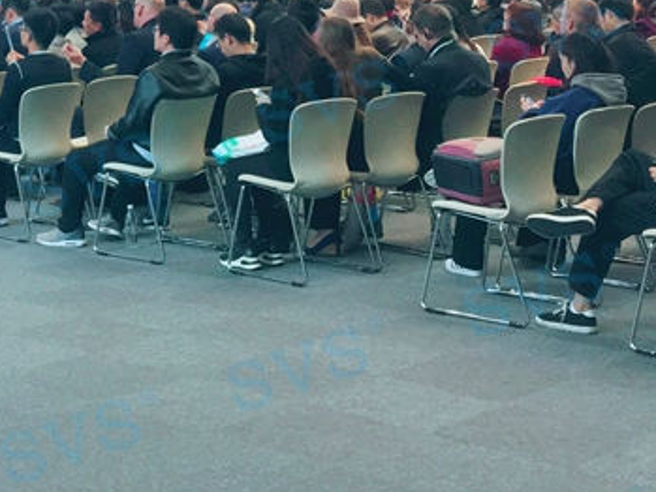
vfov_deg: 17.1
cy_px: -86
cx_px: 70
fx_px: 1573
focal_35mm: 83
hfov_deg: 23.0
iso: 80
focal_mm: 4.15
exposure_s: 1/33
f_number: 2.2
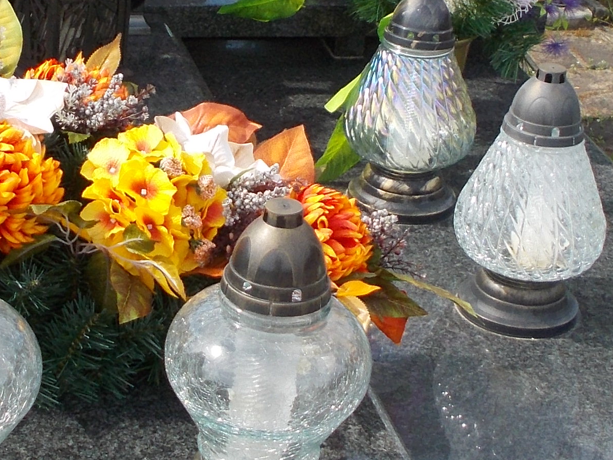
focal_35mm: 100
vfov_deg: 14.7
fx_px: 1771
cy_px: 120
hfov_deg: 19.6
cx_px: 218
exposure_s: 1/400
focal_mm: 4.6
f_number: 3.2
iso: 80
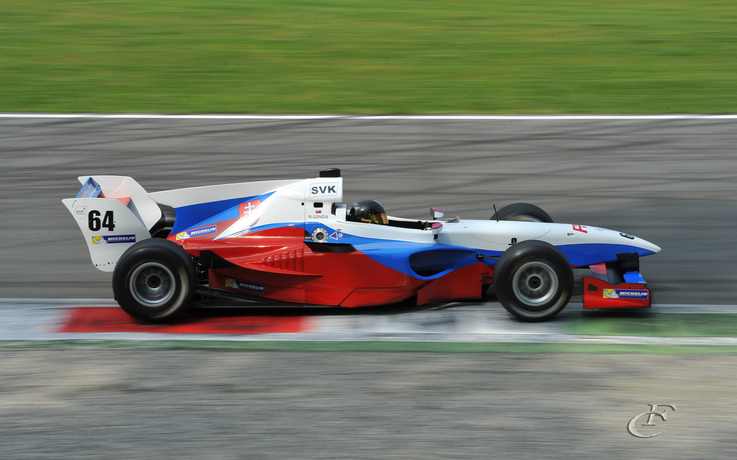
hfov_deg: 18.1
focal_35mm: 115
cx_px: 368
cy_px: 239
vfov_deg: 11.4
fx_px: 2310
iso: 200
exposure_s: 1/125
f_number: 16
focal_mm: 112
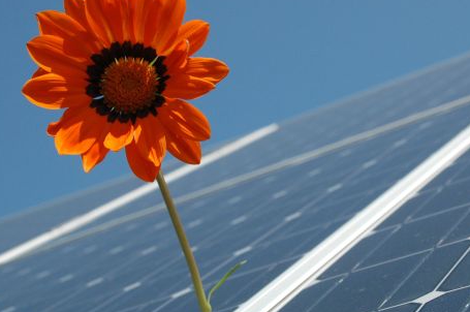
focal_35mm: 99
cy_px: 165
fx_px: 1291
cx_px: 281
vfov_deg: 13.8
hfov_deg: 20.6
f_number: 11
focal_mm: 50
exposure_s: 1/500
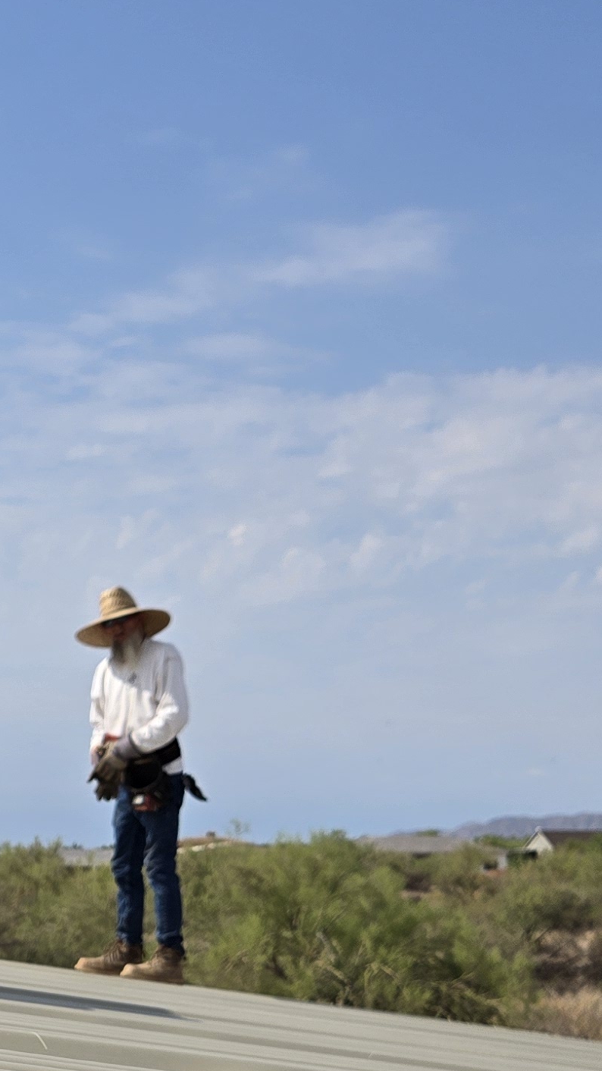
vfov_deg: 28.9
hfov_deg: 15.6
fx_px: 2015
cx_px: -317
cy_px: 903
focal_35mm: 71
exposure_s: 1/3829
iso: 25
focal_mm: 5.4
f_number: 1.8
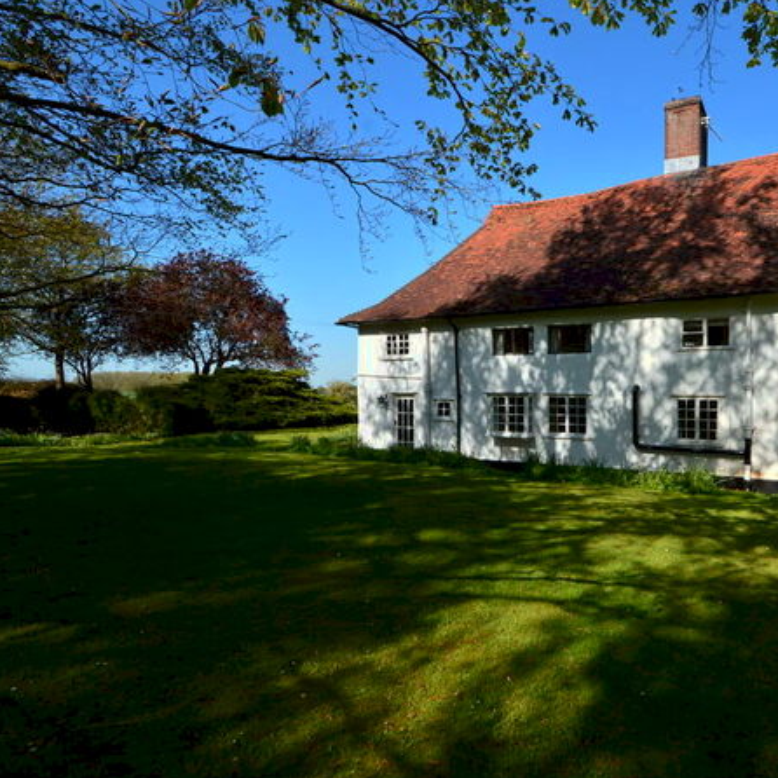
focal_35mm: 20
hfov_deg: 70.7
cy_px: 398
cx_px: 565
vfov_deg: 74.8
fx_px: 509
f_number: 11
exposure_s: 1/400
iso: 400
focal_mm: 10
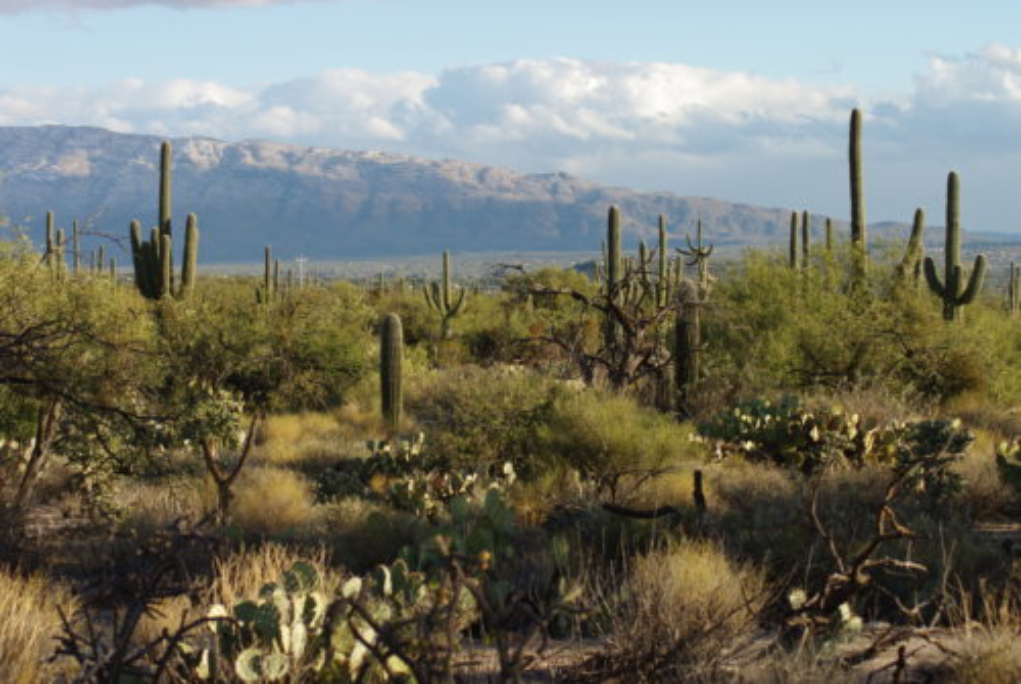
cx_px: 510
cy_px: 342
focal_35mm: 105
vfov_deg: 13.1
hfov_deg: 19.4
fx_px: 2982
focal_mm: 70
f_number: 5.6
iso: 100
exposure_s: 1/180
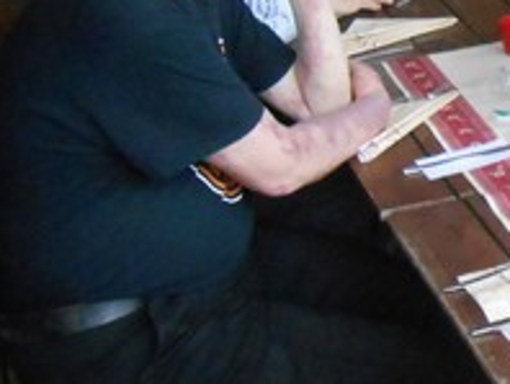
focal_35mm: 84
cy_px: 139
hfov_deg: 20.0
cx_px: 773
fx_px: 1239
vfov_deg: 17.6
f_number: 3.5
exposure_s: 1/100
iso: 800
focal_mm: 4.6
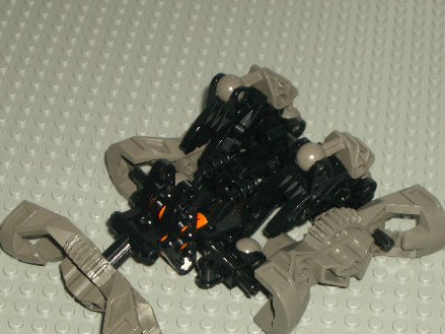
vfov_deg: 13.7
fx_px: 1388
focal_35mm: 108
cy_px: 216
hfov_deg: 18.2
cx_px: 233
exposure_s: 1/60
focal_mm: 12.2
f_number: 3.9
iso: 100
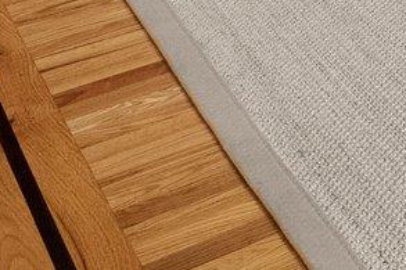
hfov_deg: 10.7
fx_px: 1262
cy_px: -589
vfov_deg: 9.2
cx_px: 1275
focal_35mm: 112
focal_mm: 16
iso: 6400
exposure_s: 1/40
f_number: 7.1
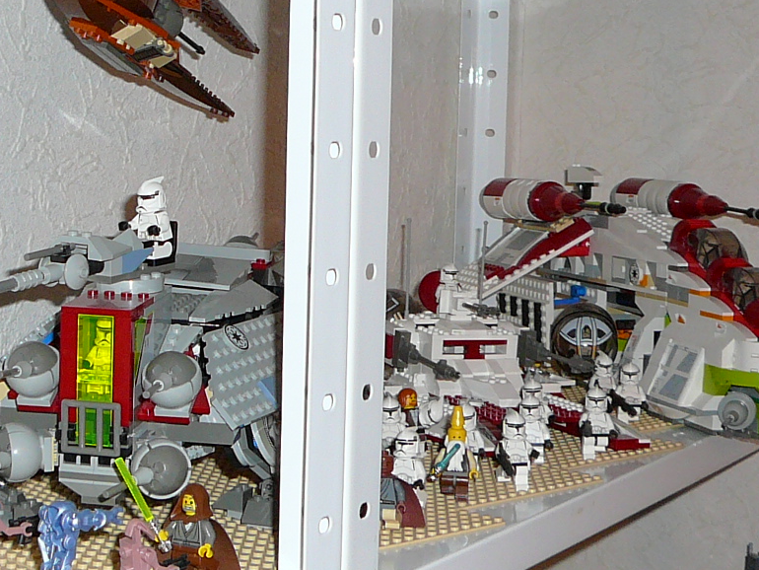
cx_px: 251
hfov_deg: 24.0
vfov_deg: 18.2
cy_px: 258
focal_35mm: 81
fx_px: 1777
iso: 100
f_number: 2.8
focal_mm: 5.2
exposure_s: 1/8
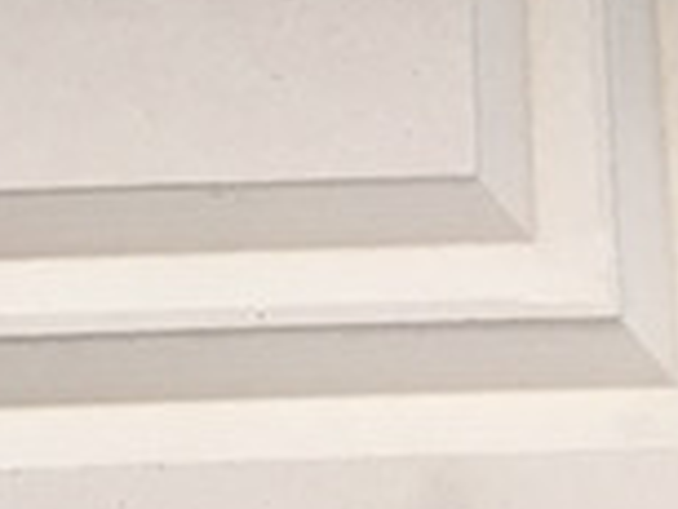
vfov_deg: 11.4
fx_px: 2372
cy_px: -420
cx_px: 518
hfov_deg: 16.2
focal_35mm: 121
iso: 64
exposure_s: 1/30
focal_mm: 4.15
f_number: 2.2
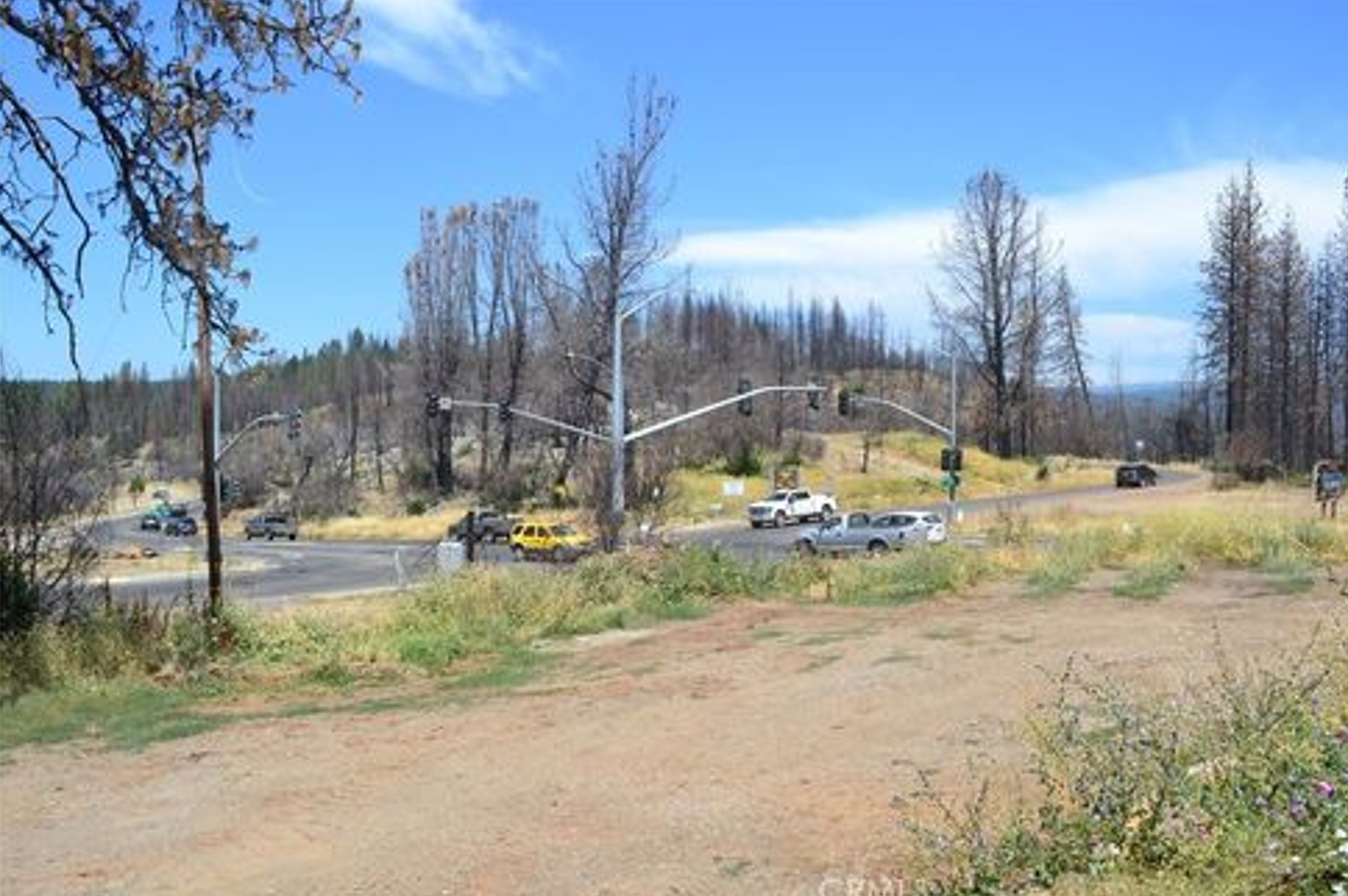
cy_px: 447
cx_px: 693
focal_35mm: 31
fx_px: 1160
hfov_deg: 60.3
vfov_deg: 42.3
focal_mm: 20
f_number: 11
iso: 400
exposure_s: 1/500
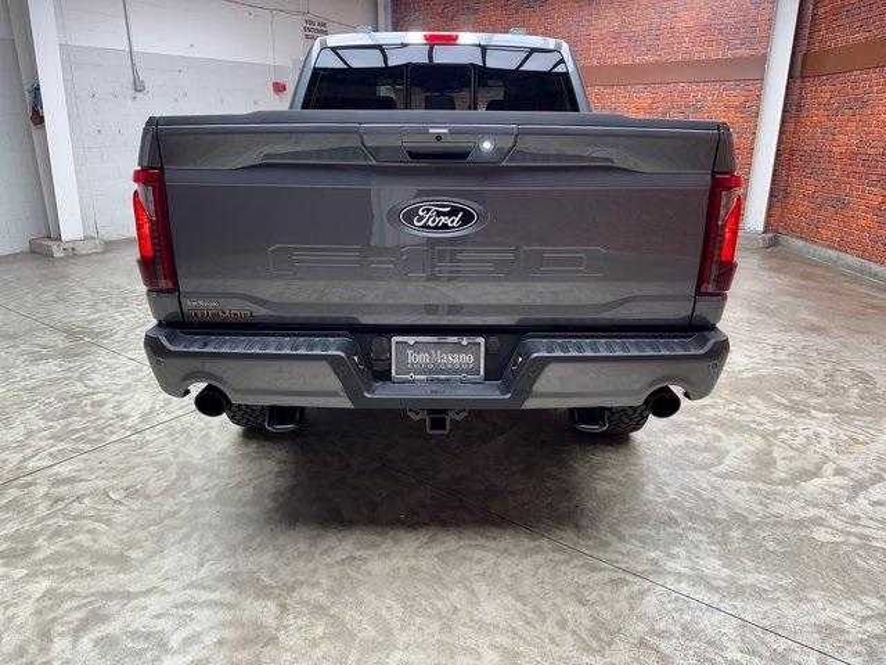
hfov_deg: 71.6
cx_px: 443
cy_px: 332
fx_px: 614
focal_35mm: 24
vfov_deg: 56.8
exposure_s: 1/120
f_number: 1.78
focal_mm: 6.76
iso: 125
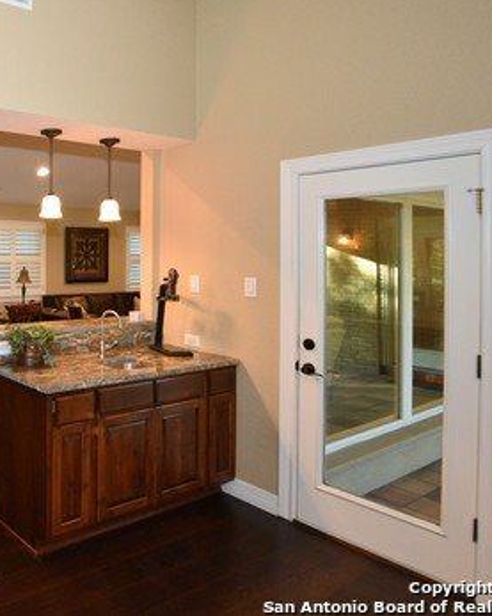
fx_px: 474
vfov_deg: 65.3
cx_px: -21
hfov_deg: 44.7
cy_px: 239
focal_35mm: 26
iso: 1600
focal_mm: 10
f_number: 4
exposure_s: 1/80
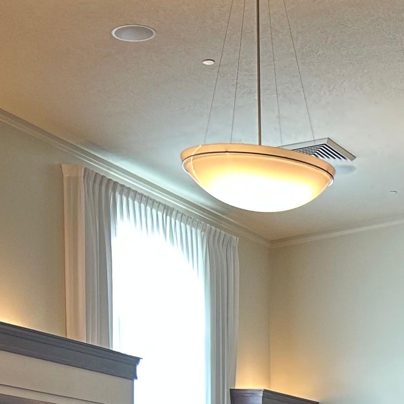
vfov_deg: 14.9
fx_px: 1439
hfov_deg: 13.2
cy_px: 599
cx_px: 868
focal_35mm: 109
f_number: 1.5
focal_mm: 5.7
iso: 64
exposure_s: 1/60
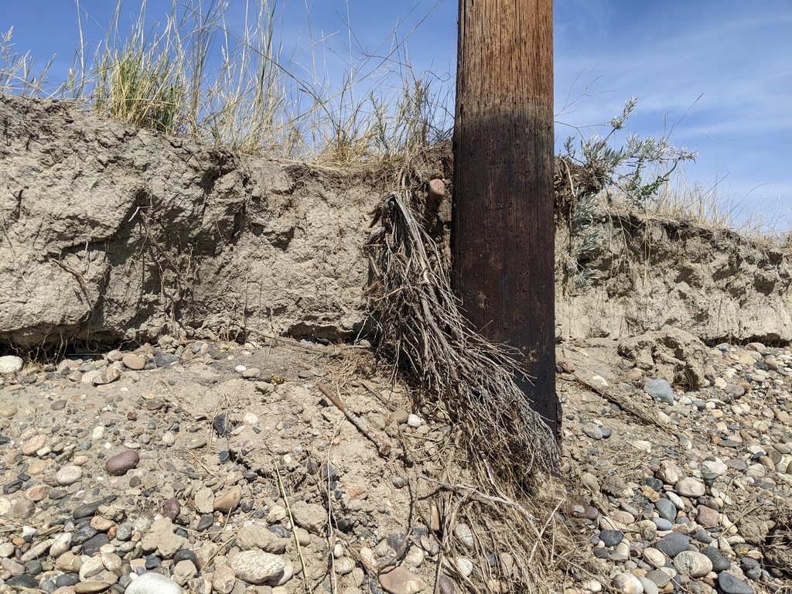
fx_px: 618
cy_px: 297
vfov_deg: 51.4
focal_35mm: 27
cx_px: 396
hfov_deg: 65.3
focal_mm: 4.44
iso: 66
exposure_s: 1/3906
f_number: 1.8
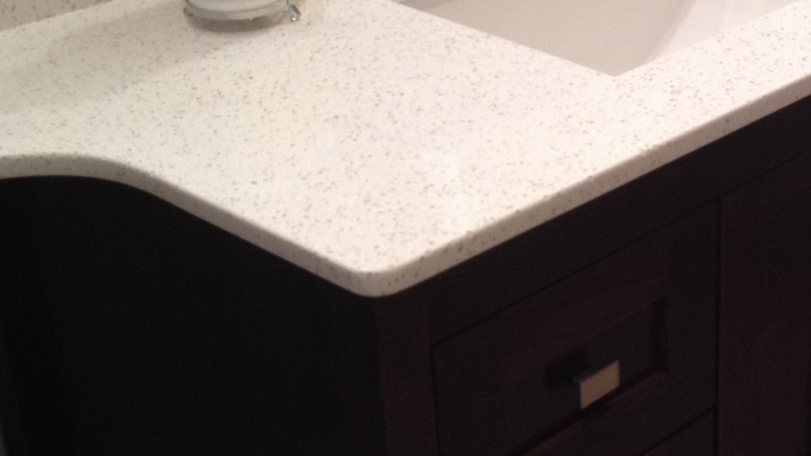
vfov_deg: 14.7
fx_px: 1763
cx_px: 752
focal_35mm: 82
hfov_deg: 25.0
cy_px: 203
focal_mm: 4.28
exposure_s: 1/20
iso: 125
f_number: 2.4
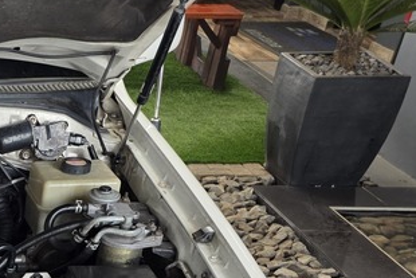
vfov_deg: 16.1
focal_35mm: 79
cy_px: 396
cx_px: -189
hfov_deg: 21.8
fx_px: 913
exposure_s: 1/180
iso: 40
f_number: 1.7
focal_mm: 6.25
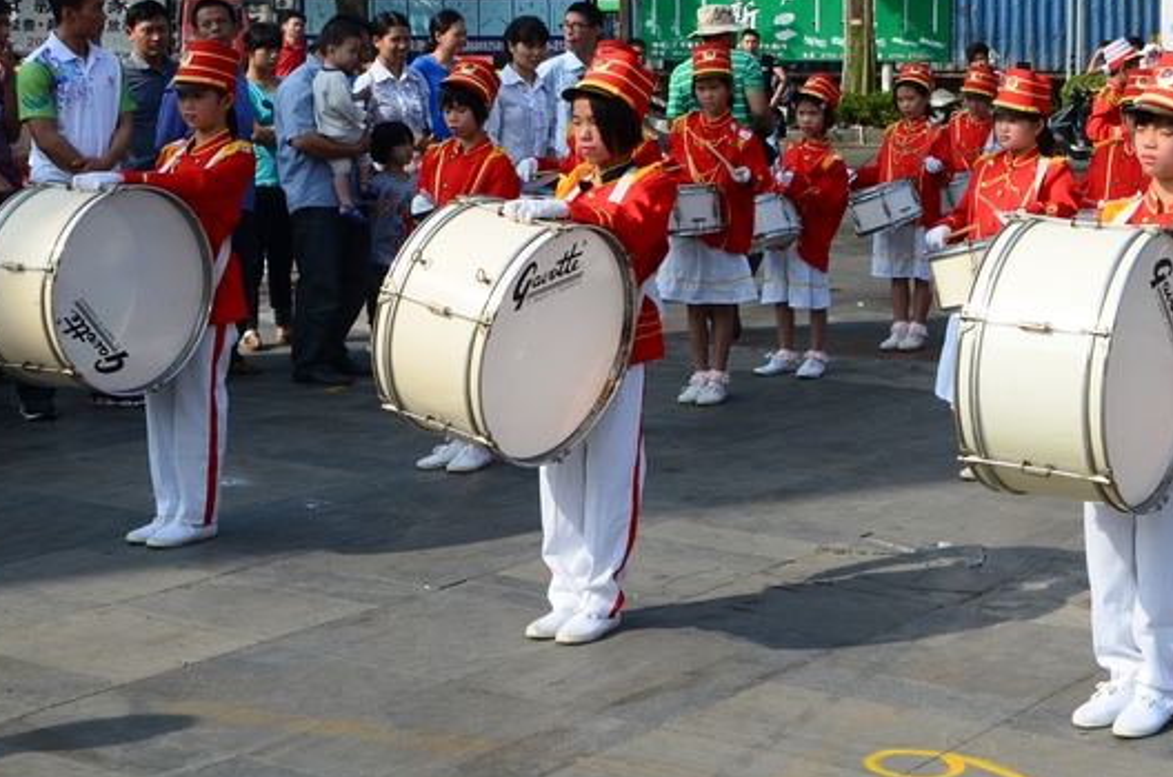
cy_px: 153
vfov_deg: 20.9
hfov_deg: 30.6
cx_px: 964
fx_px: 2082
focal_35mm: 64
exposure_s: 1/320
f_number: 10
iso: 250
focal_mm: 22
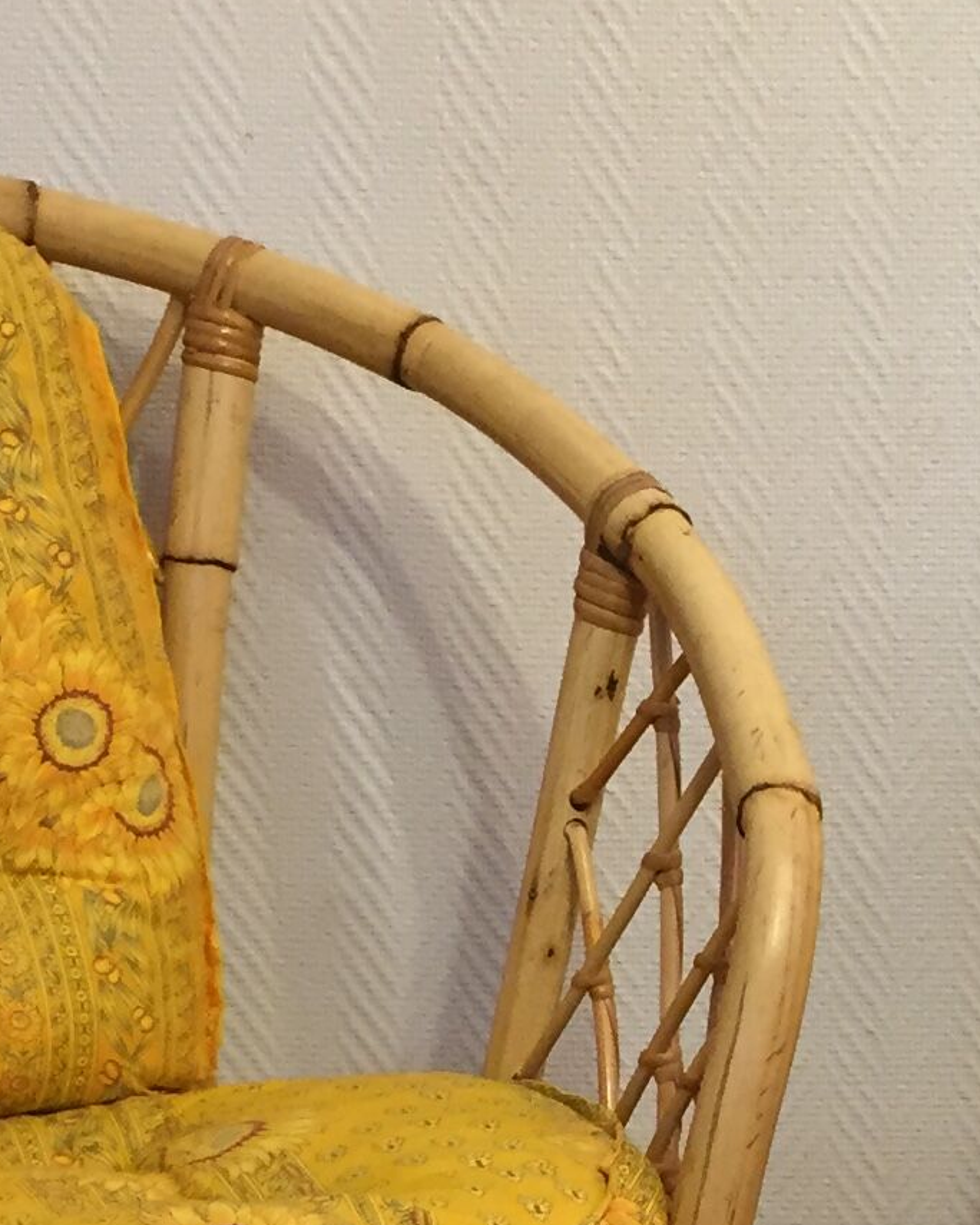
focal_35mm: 108
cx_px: 976
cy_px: 1075
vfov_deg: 17.5
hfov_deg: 14.1
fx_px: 3916
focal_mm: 4.15
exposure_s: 1/33
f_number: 2.2
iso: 160
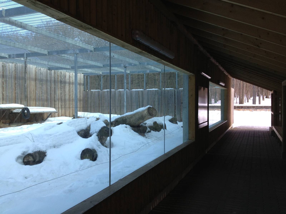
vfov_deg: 40.7
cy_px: 107
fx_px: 289
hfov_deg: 52.6
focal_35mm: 35
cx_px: 143
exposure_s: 1/310
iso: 50
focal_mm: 4.28
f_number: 2.4
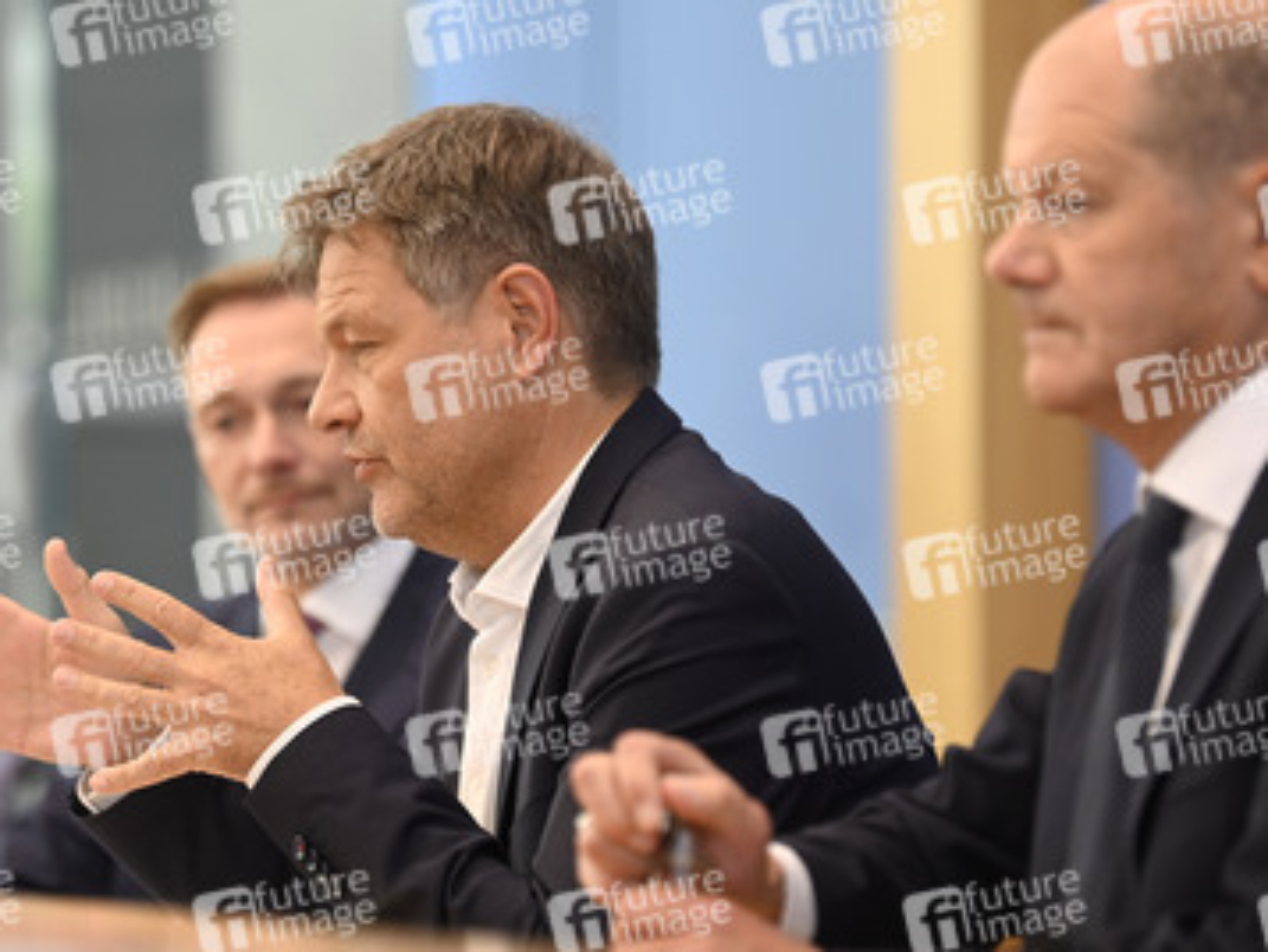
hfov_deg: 10.9
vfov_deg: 8.2
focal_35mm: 182
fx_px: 6669
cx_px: 545
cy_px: 469
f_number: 2.8
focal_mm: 150
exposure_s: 1/640
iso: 1000
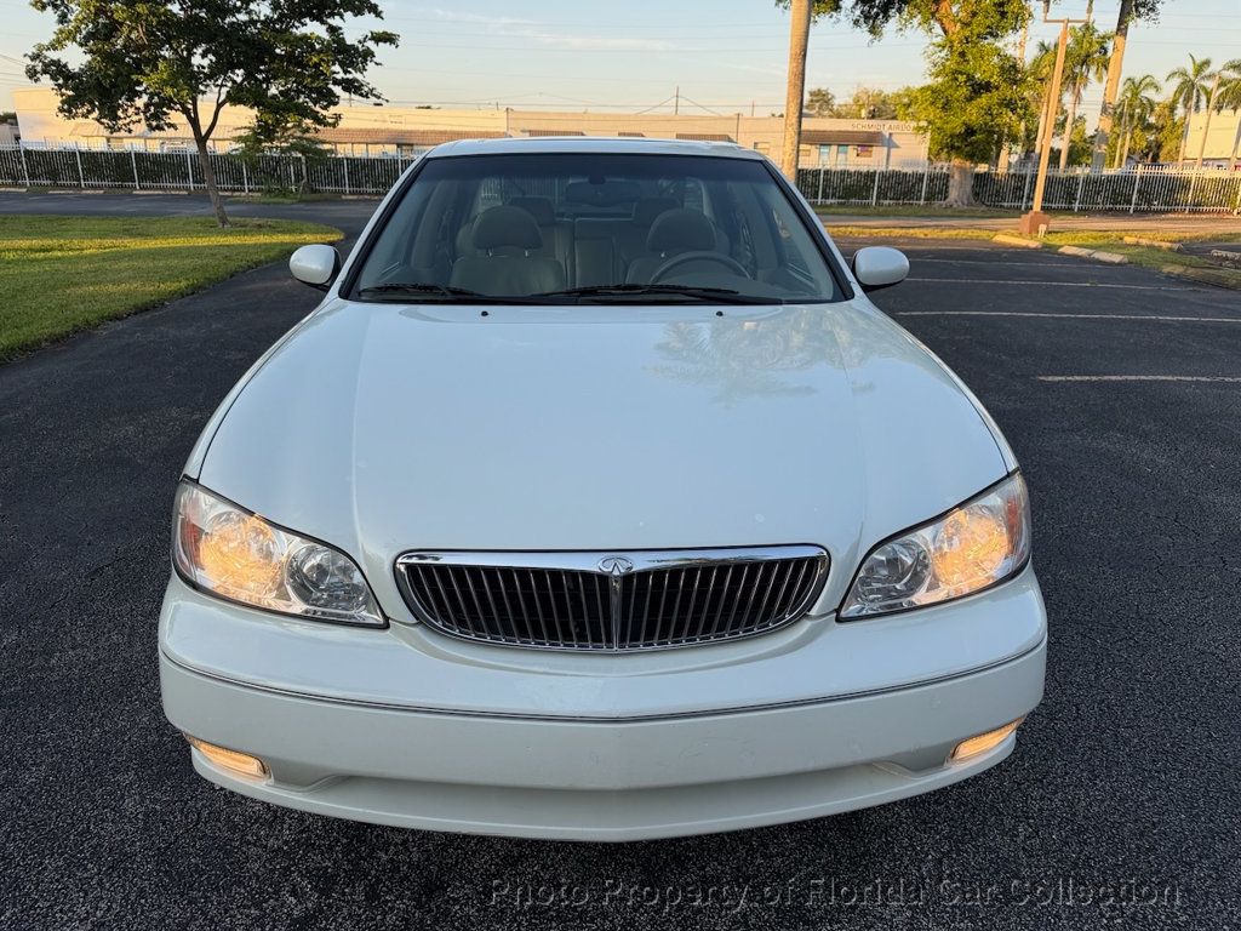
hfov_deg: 71.6
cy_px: 466
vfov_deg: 56.8
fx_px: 860
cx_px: 620
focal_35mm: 24
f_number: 1.78
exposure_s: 1/888
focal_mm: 6.76
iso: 80
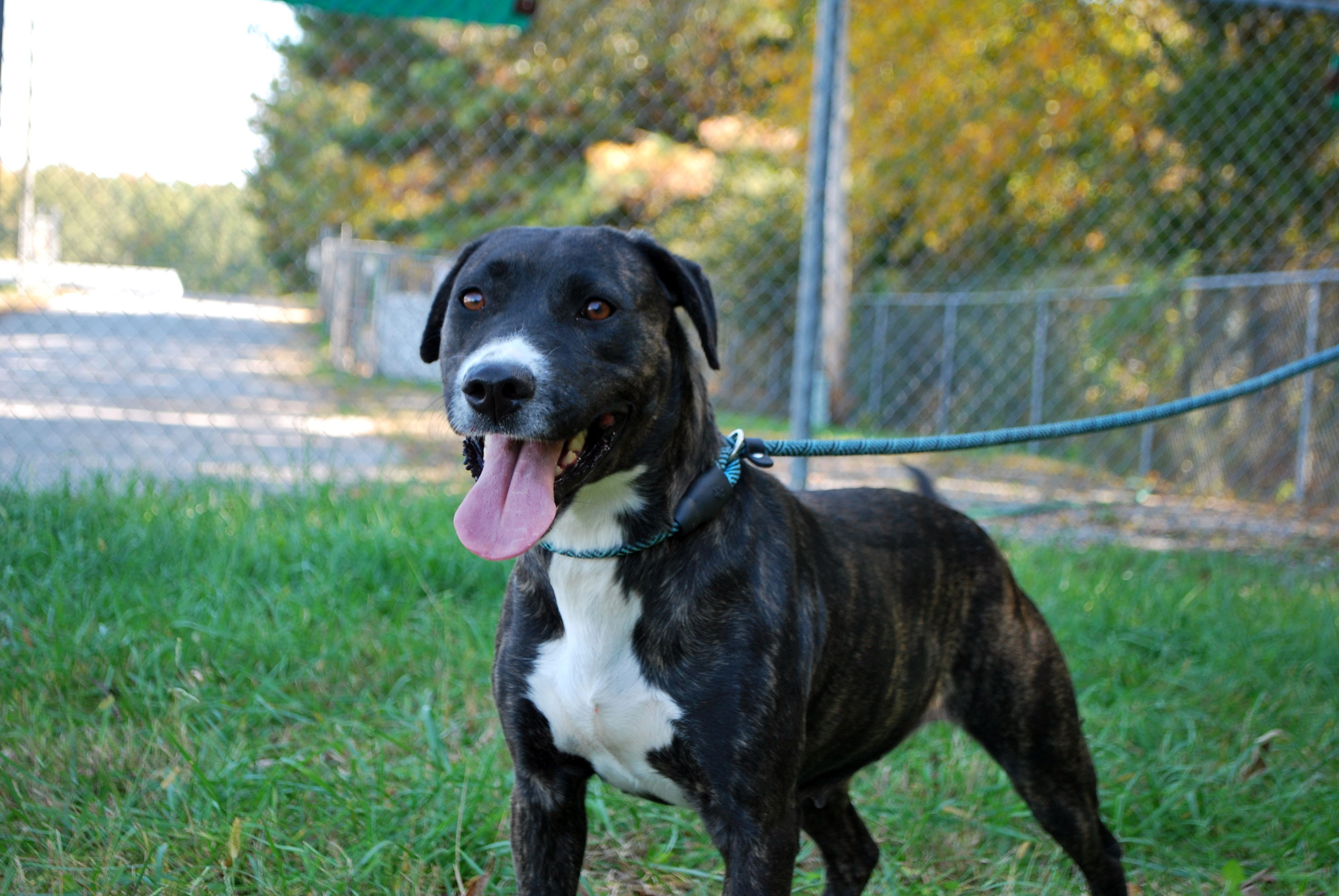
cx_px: 670
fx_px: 2346
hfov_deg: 31.9
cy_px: 448
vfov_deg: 21.6
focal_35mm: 63
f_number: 5.3
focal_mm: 42
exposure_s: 1/80
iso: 200
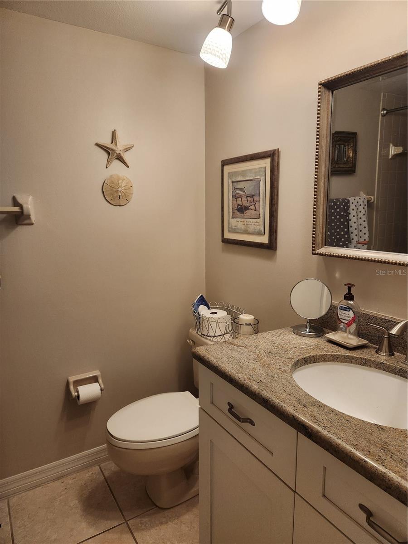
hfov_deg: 58.9
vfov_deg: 73.9
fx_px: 361
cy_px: 272
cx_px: 204
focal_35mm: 23
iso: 250
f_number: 1.8
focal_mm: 5.4
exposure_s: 1/120
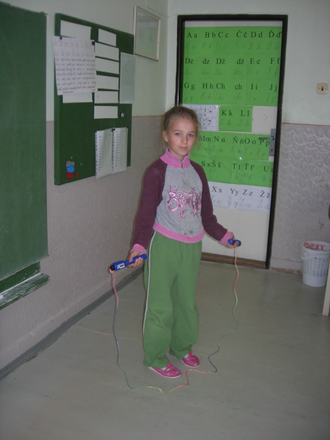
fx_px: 483
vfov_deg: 49.0
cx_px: 165
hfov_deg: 37.7
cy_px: 220
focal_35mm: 38
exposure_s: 1/60.1
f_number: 2.8
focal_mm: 7.8
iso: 64
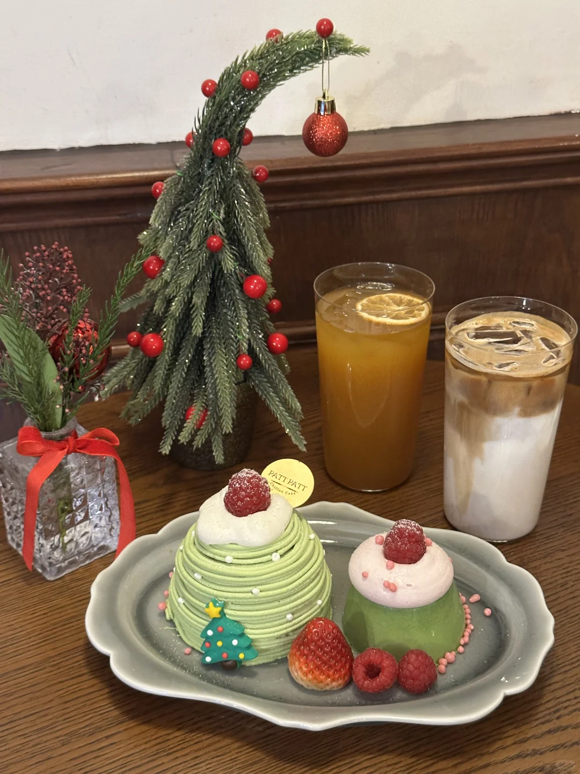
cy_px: 387
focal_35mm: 48
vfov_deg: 39.7
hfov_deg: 30.3
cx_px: 290
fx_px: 1072
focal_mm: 6.86
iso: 400
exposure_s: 1/33
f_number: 1.78
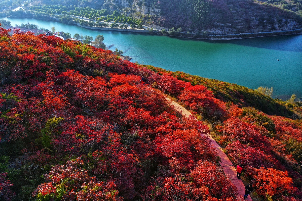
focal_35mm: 28
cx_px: 151
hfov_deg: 65.5
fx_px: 235
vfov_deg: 46.4
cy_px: 100
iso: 100
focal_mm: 10.26
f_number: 3.2
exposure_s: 1/500
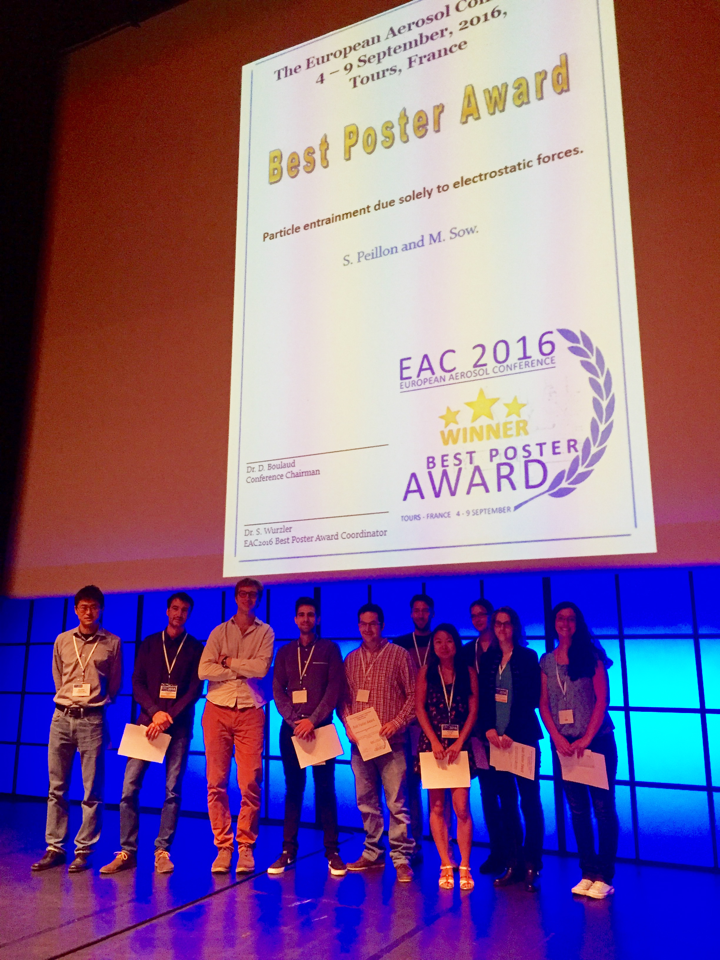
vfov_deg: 61.7
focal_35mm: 29
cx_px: 360
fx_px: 804
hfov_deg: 48.2
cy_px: 480
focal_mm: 4.15
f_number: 2.2
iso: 250
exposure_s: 1/33
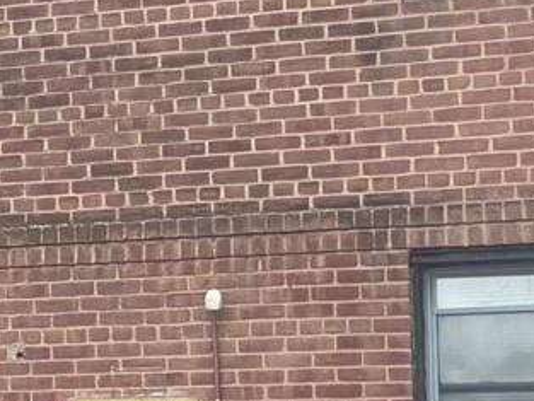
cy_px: 372
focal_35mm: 157
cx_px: -1148
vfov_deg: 9.4
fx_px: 2423
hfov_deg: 9.4
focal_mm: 6.76
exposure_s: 1/158
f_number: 1.78
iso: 64
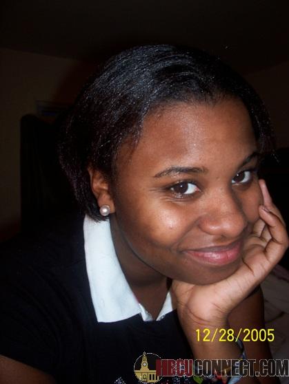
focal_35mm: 34
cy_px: 192
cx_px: 144
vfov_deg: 53.9
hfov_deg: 41.8
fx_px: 378
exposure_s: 1/64
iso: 80
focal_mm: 5.6
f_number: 2.7
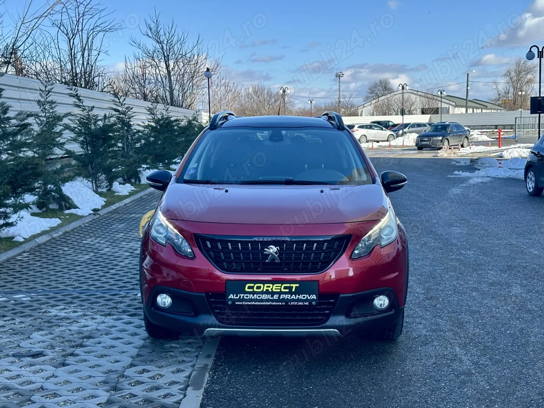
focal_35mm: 48
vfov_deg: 30.3
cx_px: 272
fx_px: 754
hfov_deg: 39.7
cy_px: 204
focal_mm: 6.86
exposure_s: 1/1667
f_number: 1.78
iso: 64
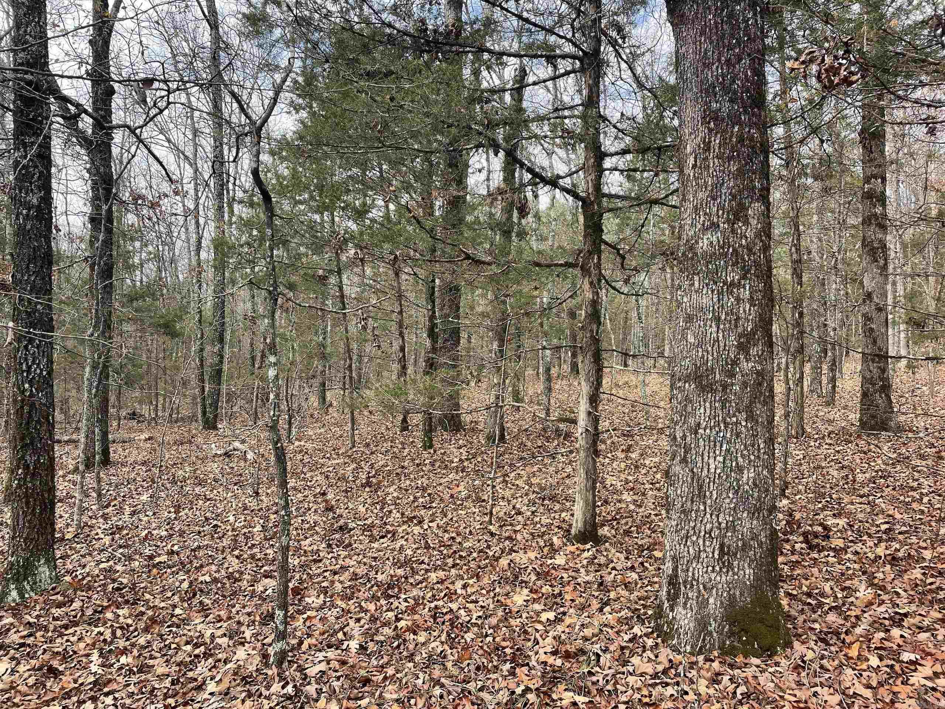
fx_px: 710
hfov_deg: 67.3
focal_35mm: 26
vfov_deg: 53.1
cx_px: 472
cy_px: 354
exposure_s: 1/399
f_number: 1.6
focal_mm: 4.2
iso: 32
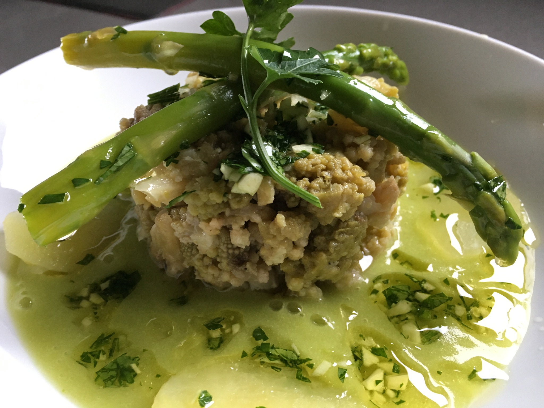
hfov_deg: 61.7
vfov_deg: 48.2
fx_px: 456
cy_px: 204
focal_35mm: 29
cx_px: 272
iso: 160
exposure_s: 1/33
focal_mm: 4.15
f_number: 2.2
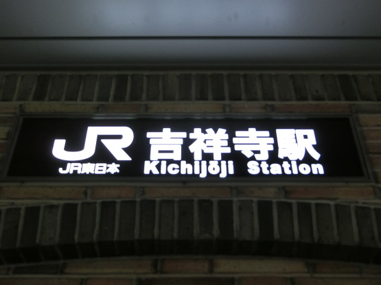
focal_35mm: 45
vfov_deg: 32.2
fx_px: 495
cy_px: 134
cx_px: 184
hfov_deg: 42.1
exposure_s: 1/125
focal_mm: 6.9
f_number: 4.1
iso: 400
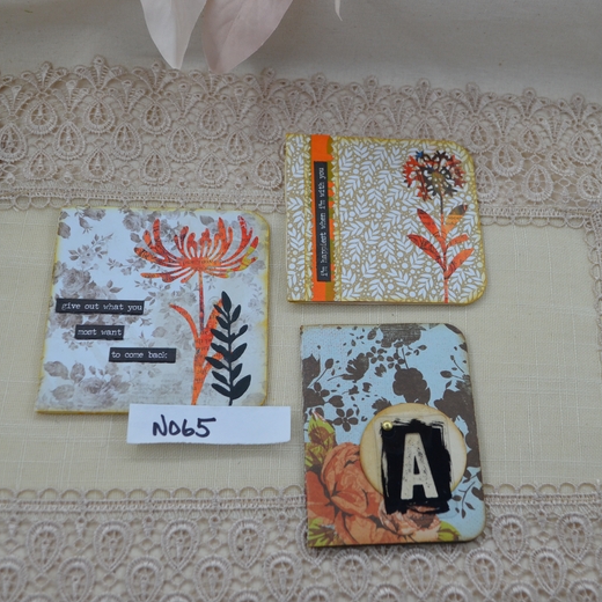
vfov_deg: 36.1
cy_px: 300
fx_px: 925
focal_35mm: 47
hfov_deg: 35.9
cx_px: 367
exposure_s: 1/100
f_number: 5
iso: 400
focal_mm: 24
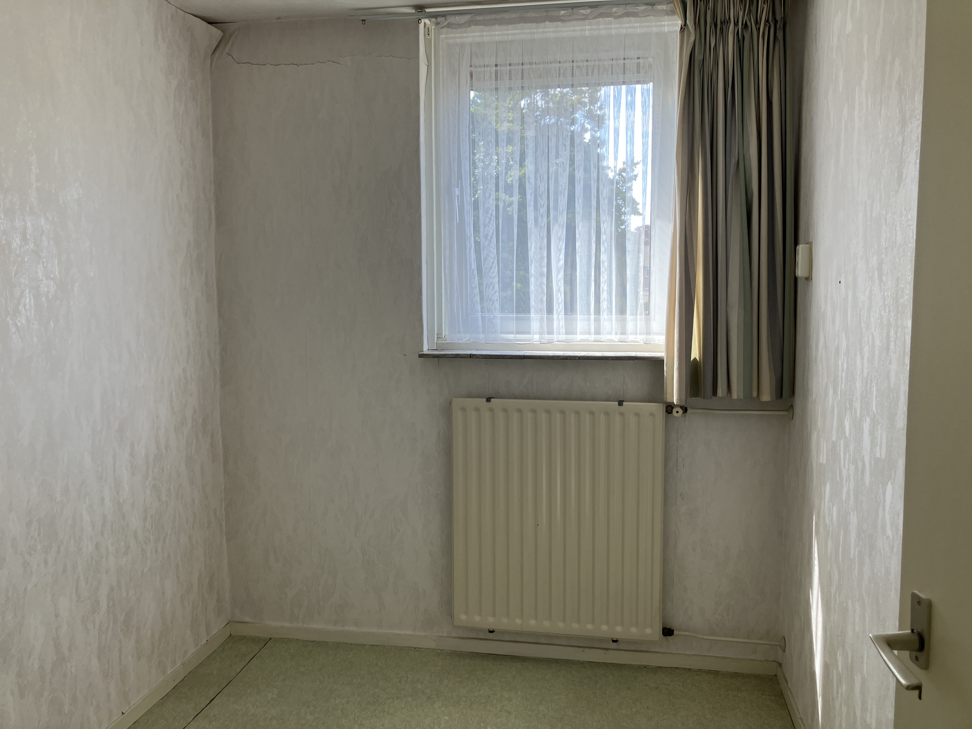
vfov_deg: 49.7
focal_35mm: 28
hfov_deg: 63.4
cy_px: 364
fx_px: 786
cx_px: 486
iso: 25
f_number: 1.8
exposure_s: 1/100
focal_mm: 3.99
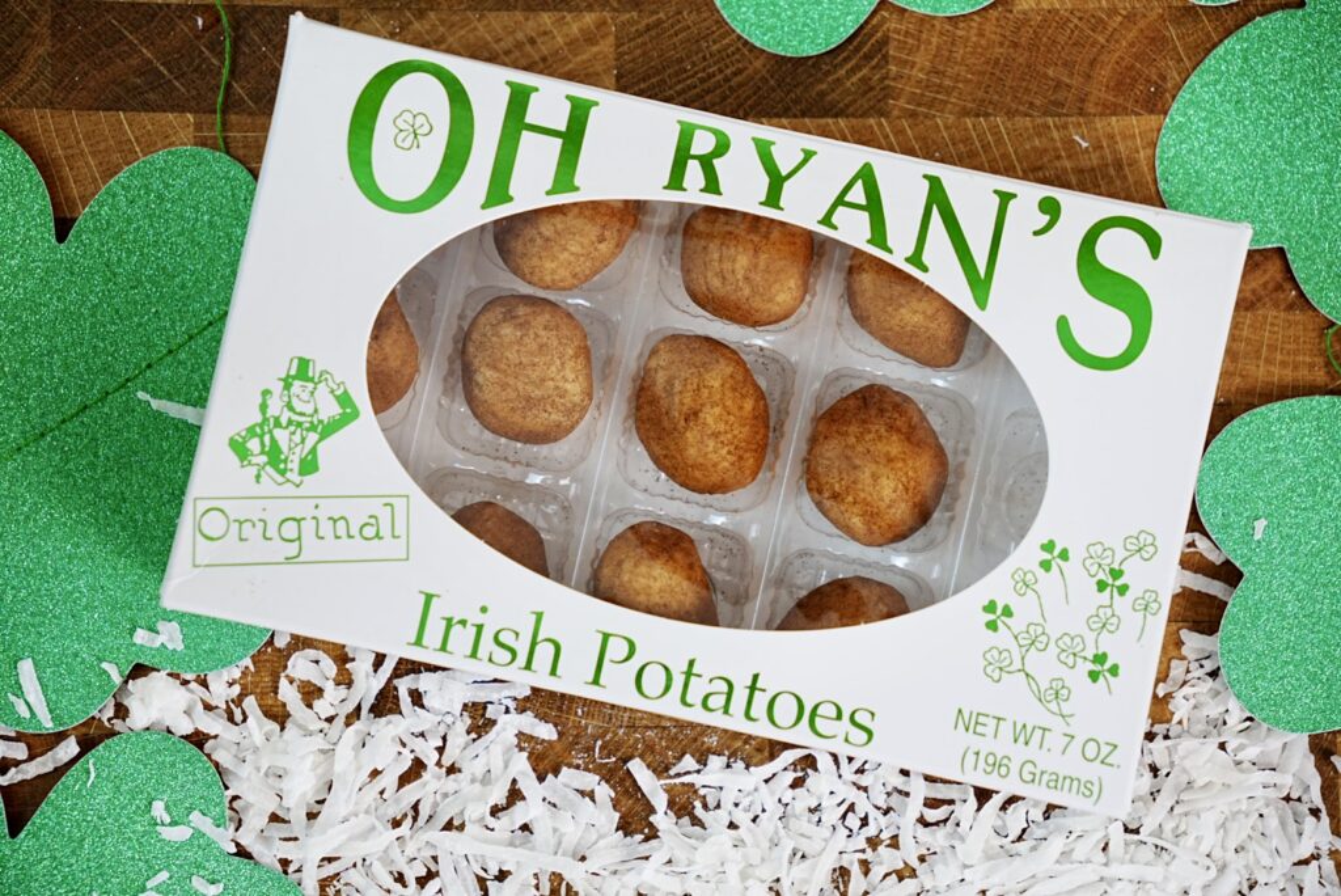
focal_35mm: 75
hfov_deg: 27.0
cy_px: 448
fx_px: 2795
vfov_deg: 18.2
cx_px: 670
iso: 200
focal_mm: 50
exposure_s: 1/60
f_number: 3.5
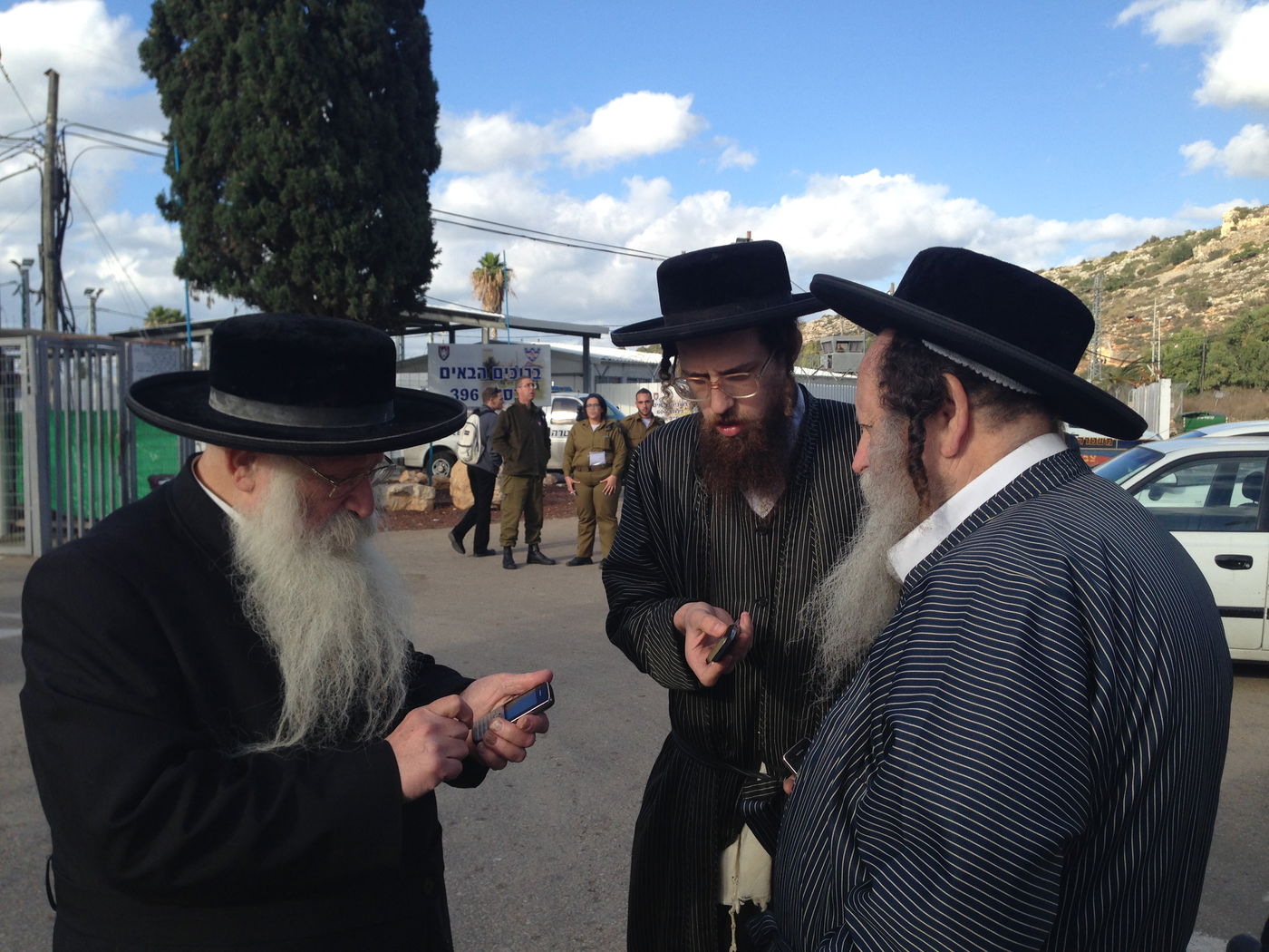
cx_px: 634
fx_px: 1210
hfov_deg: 55.4
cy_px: 476
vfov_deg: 42.9
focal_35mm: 33
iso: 50
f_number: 2.4
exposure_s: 1/1004
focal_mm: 4.12
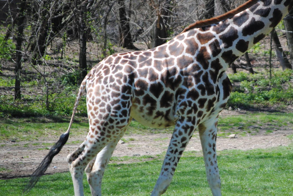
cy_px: 51
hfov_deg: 6.2
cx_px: 209
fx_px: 2703
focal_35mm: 332
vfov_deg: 4.2
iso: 200
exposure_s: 1/500
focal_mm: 145
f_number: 5
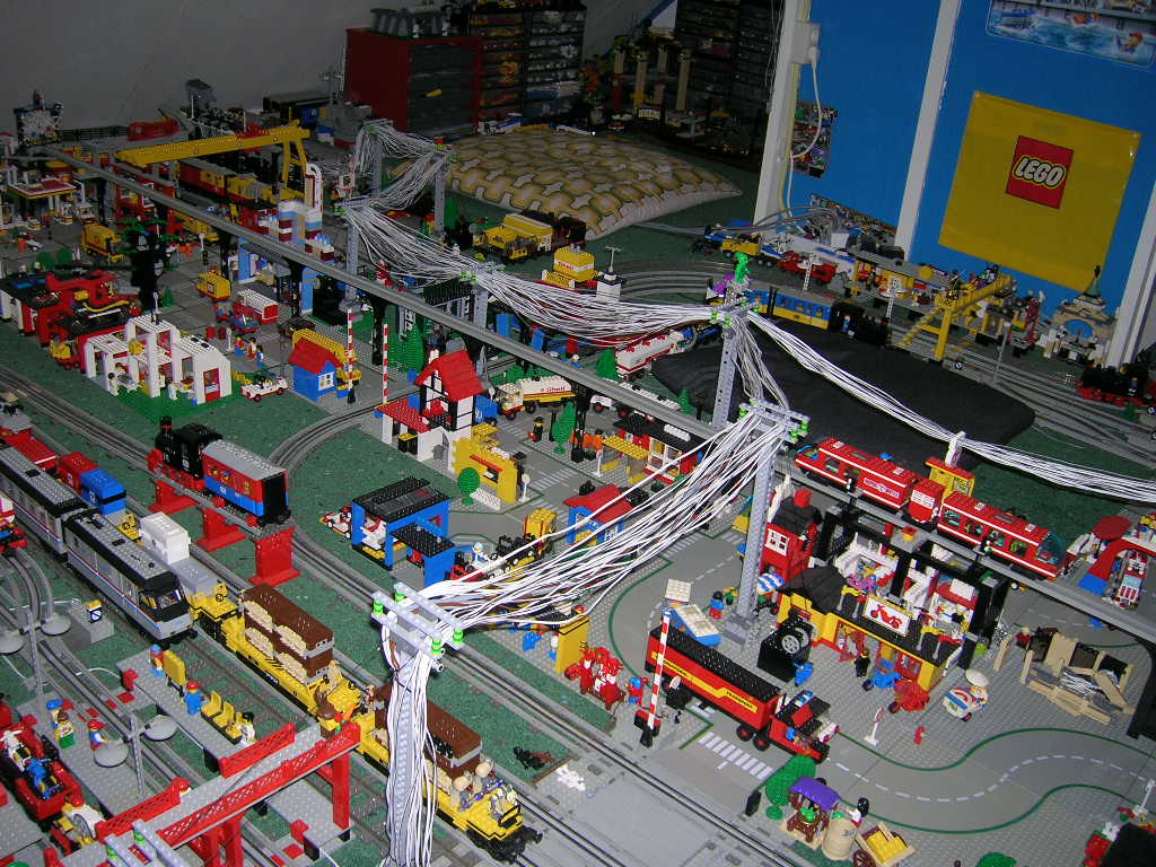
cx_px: 578
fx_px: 1135
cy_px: 434
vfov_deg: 41.8
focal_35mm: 34
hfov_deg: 54.0
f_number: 2.9
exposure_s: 1/60.1
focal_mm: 5.7
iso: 65
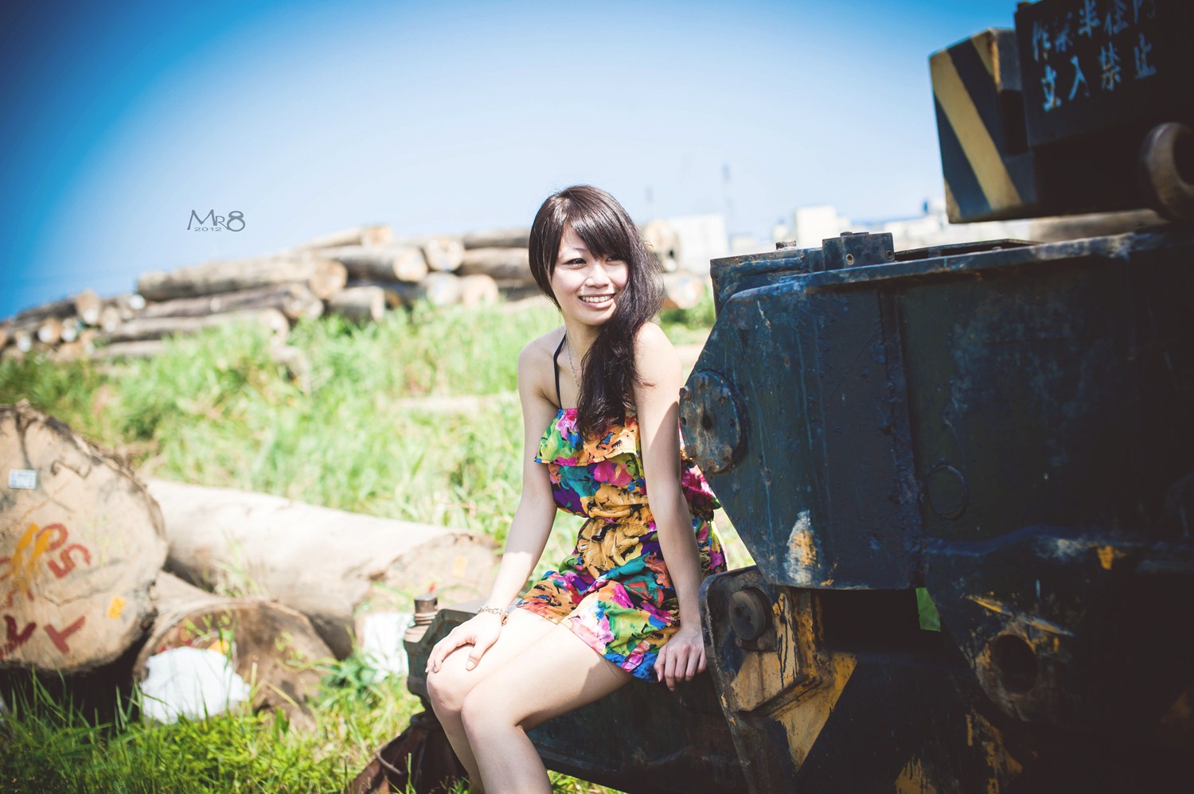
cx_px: 597
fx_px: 1657
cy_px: 397
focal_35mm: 50
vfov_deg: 27.0
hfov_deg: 39.6
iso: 250
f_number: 2.8
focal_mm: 50
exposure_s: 1/3200
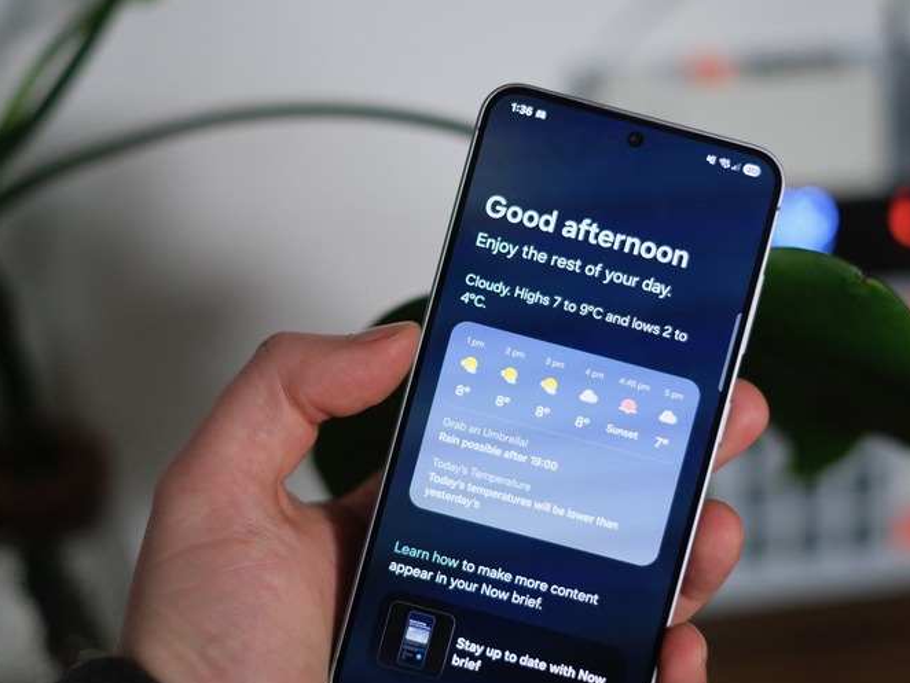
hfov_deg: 32.1
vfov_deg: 24.4
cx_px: 506
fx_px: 1578
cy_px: 346
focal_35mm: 60
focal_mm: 35
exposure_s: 1/200
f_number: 1.4
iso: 800
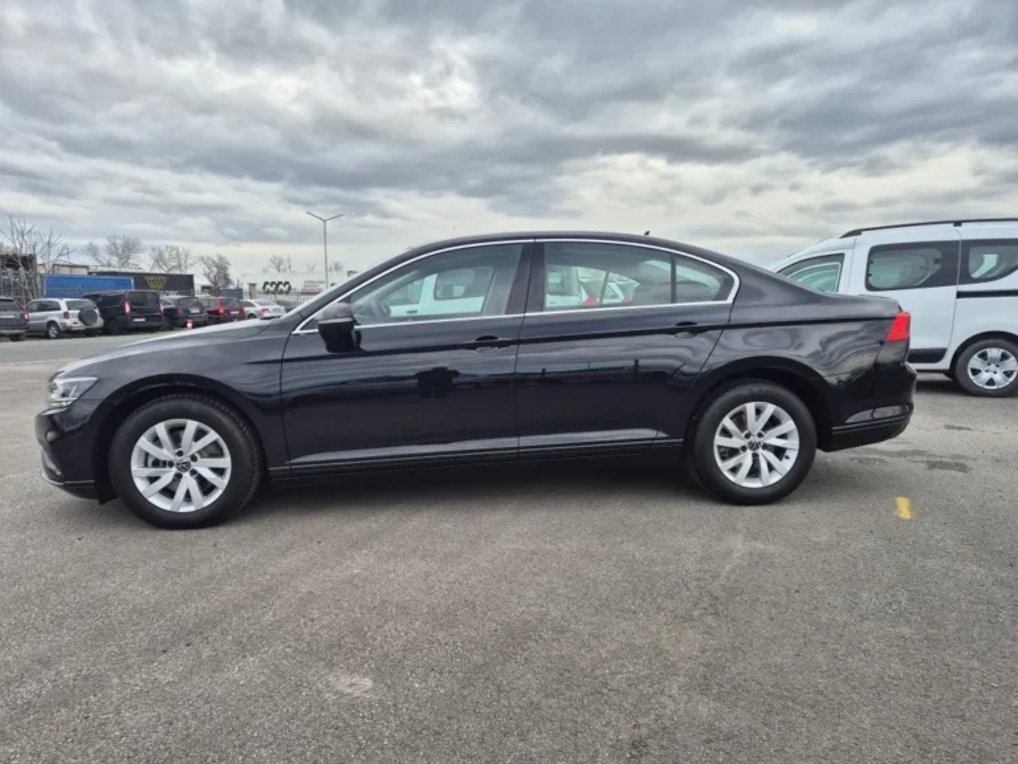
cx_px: 509
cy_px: 382
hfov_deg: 73.9
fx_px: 676
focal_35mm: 23
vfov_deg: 58.9
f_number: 1.8
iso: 25
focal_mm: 5.4
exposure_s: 1/622
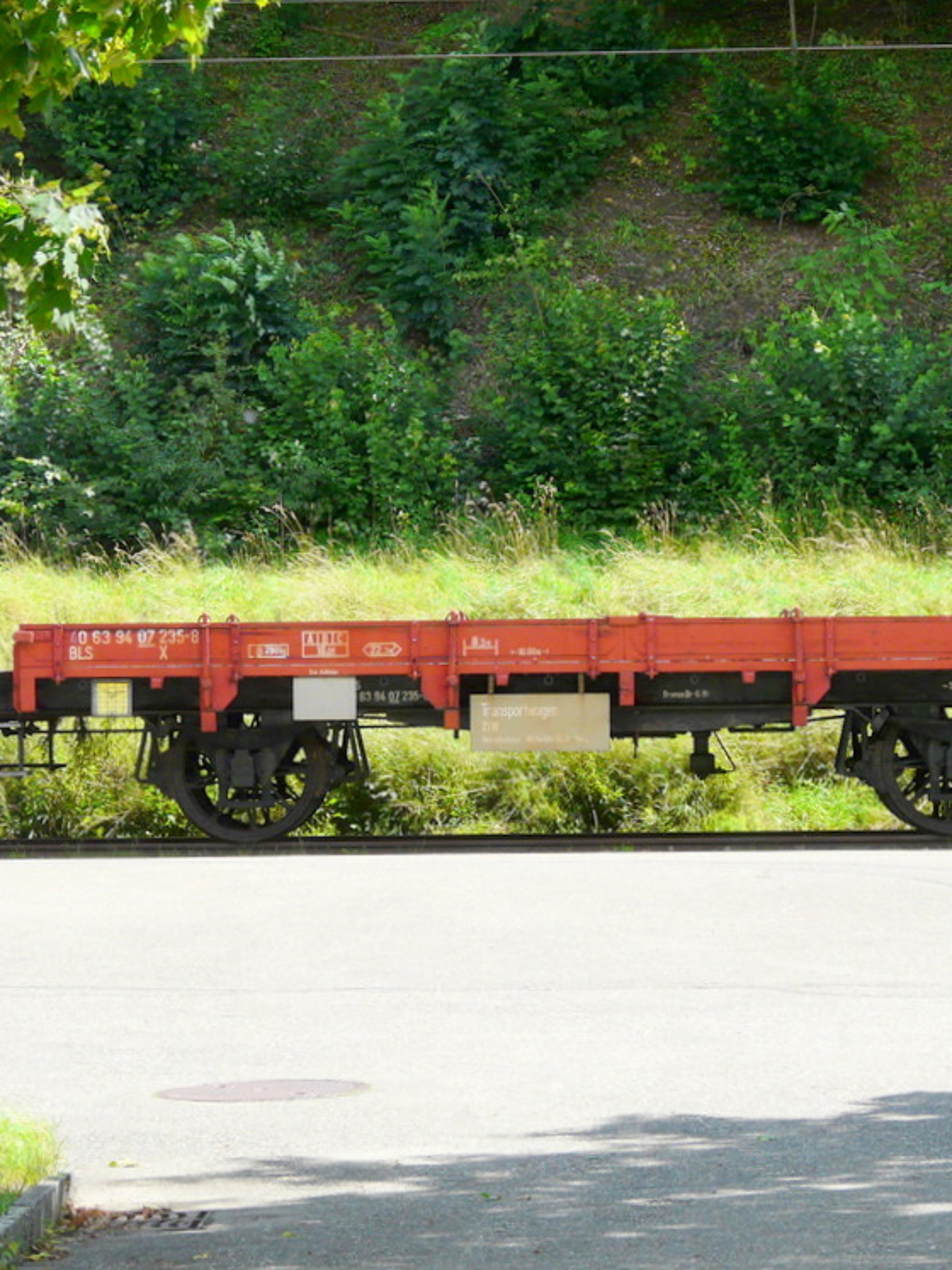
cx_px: 568
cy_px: 636
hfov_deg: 9.9
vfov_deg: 13.2
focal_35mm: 150
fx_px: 5502
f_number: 4.5
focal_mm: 18.3
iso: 100
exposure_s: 1/250
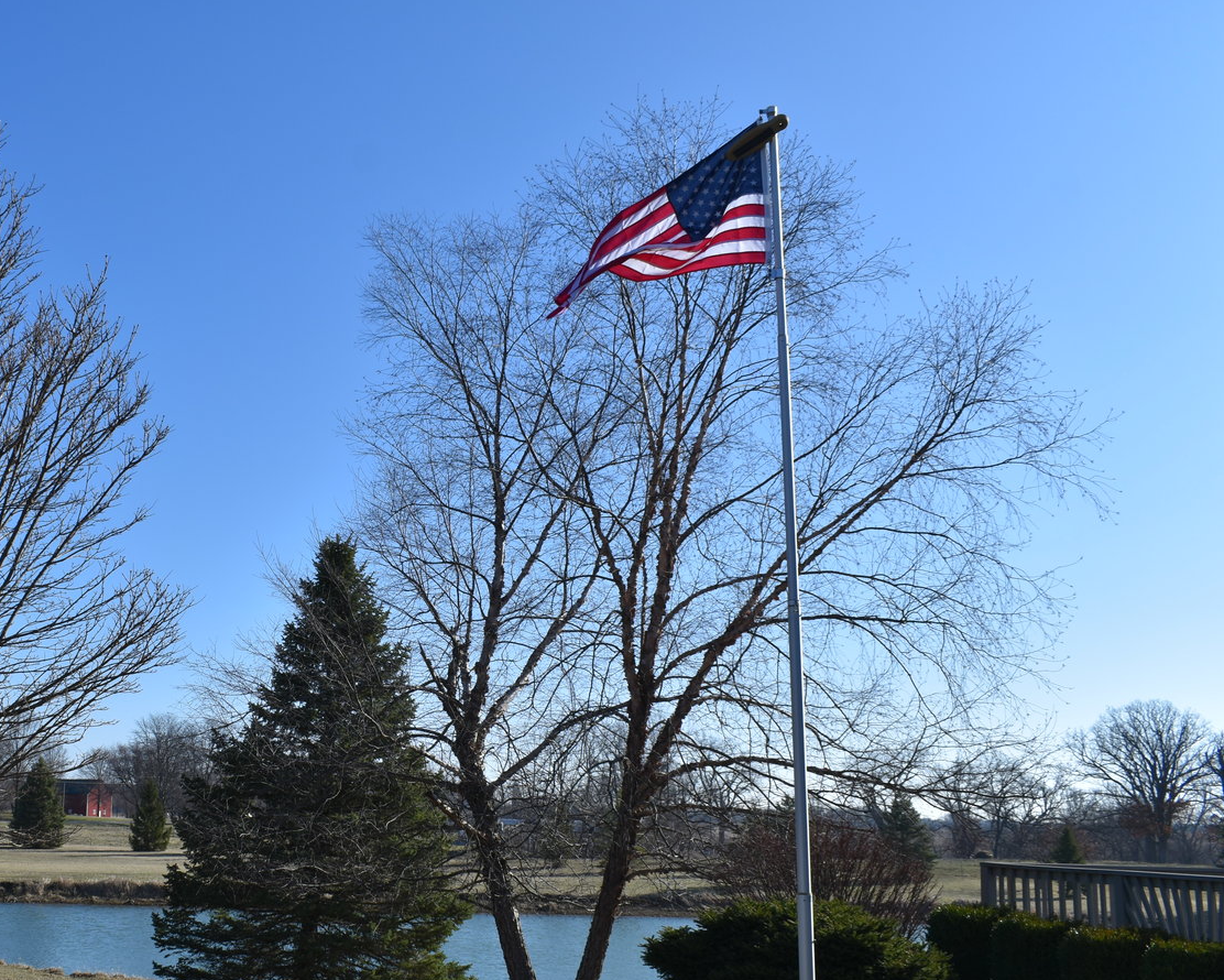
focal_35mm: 41
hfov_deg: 43.6
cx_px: 339
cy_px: 591
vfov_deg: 36.4
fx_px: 1486
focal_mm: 20
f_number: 9
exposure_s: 1/320
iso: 100
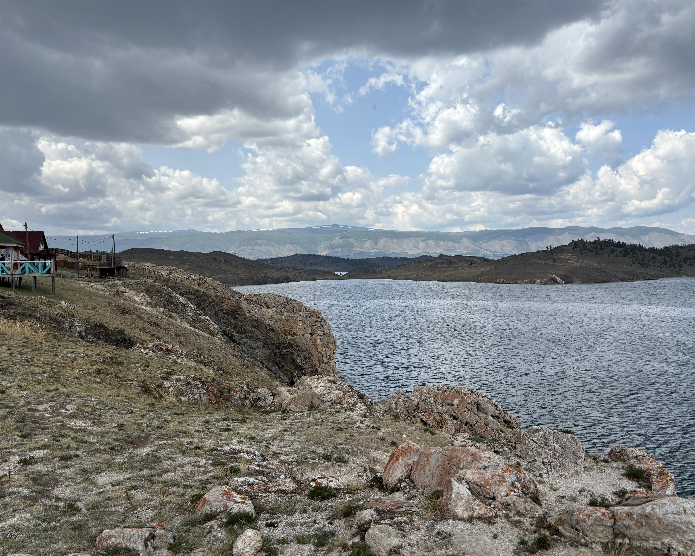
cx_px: 360
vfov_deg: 51.5
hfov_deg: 62.2
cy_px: 271
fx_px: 576
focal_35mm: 28
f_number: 1.6
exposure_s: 1/3311
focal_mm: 5.96
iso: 50
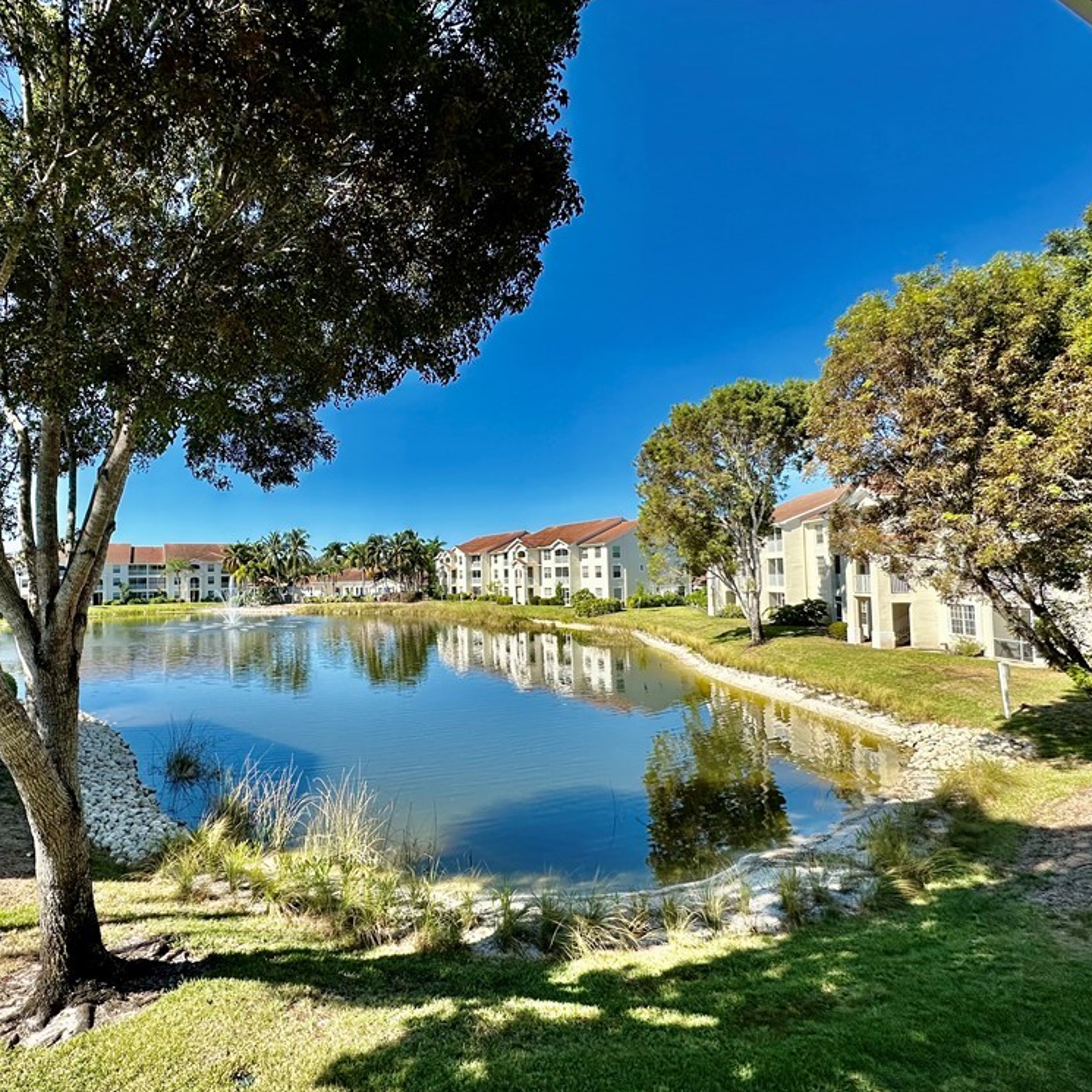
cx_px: 393
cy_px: 556
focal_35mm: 17
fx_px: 607
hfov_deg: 82.0
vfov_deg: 84.0
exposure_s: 1/1667
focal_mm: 2.22
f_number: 2.2
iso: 40
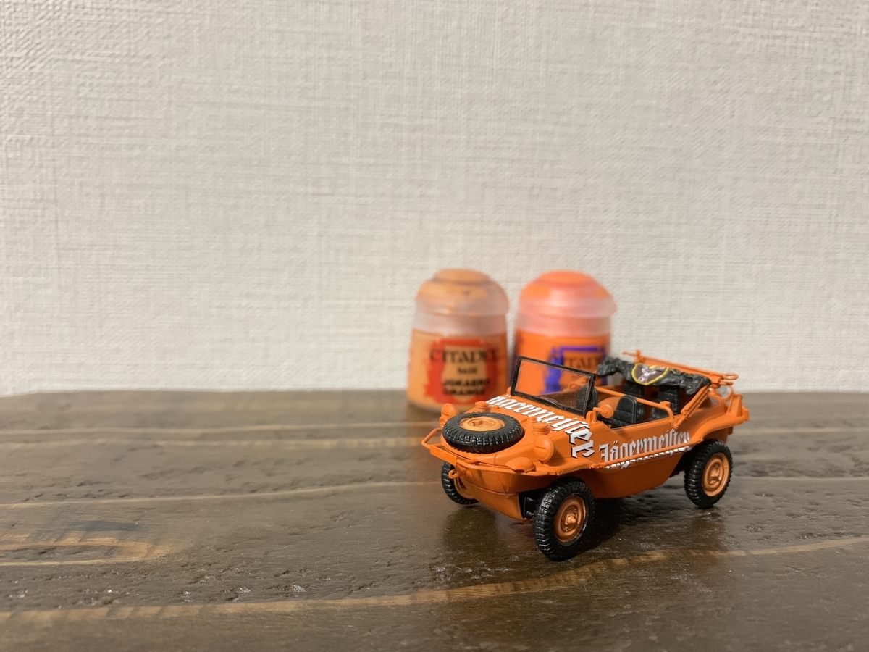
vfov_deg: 53.1
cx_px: 434
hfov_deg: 67.3
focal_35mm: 26
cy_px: 326
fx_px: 653
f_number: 1.8
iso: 800
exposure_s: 1/24
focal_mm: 4.25
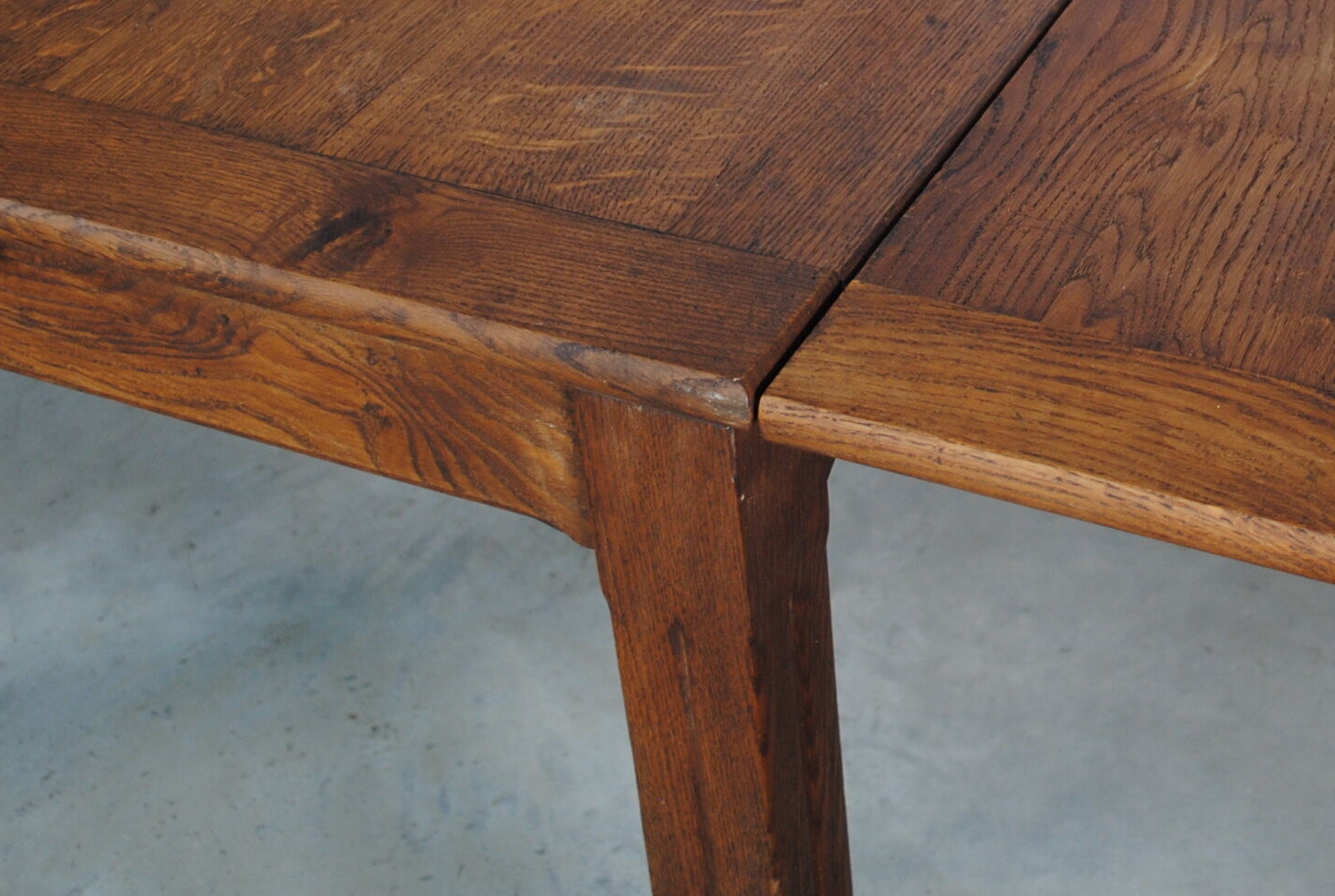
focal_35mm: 72
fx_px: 2675
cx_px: 1059
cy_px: 106
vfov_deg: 18.7
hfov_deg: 27.5
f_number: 4
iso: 250
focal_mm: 24
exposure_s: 1/30
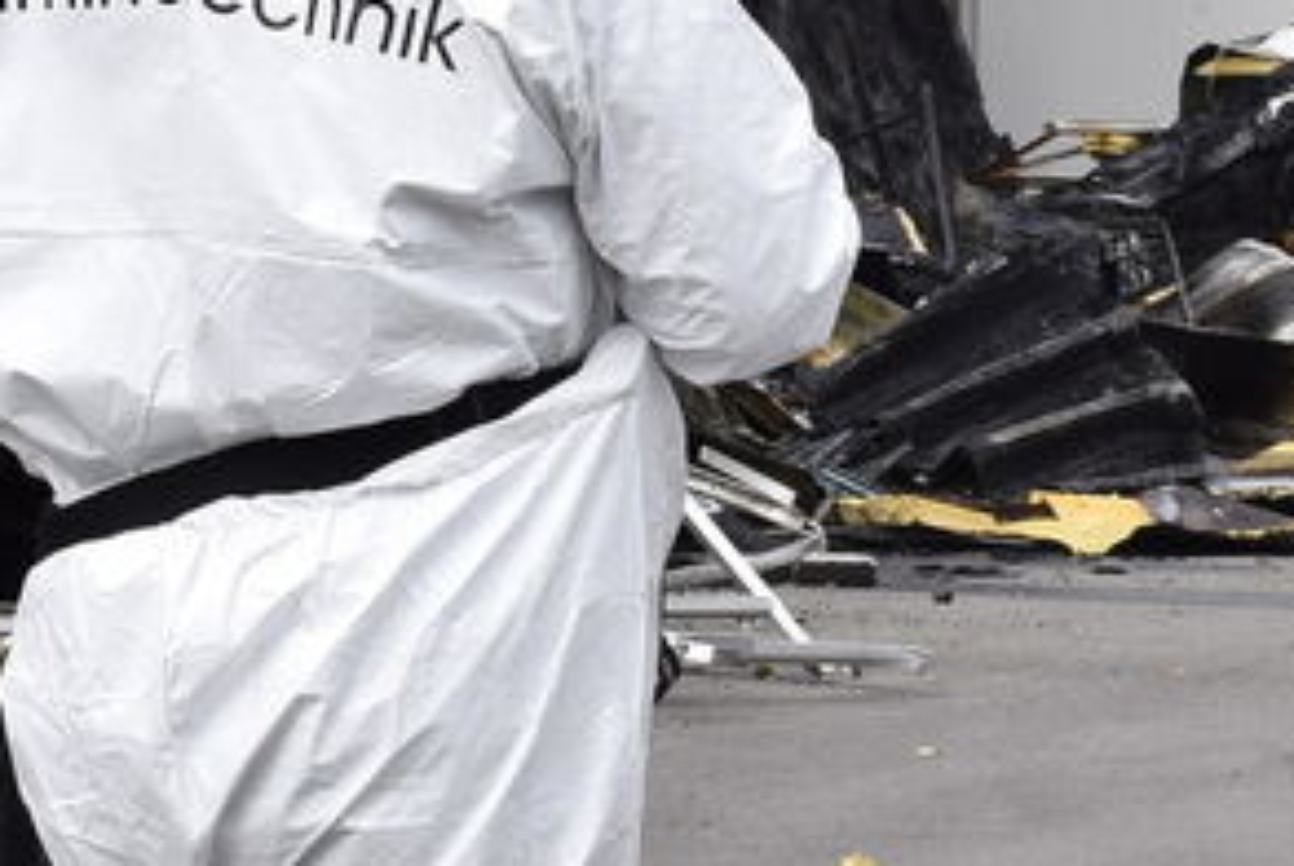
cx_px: 369
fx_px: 6838
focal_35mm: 190
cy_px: 415
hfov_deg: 10.8
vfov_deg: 7.2
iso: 400
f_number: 11
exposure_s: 1/500
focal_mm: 31
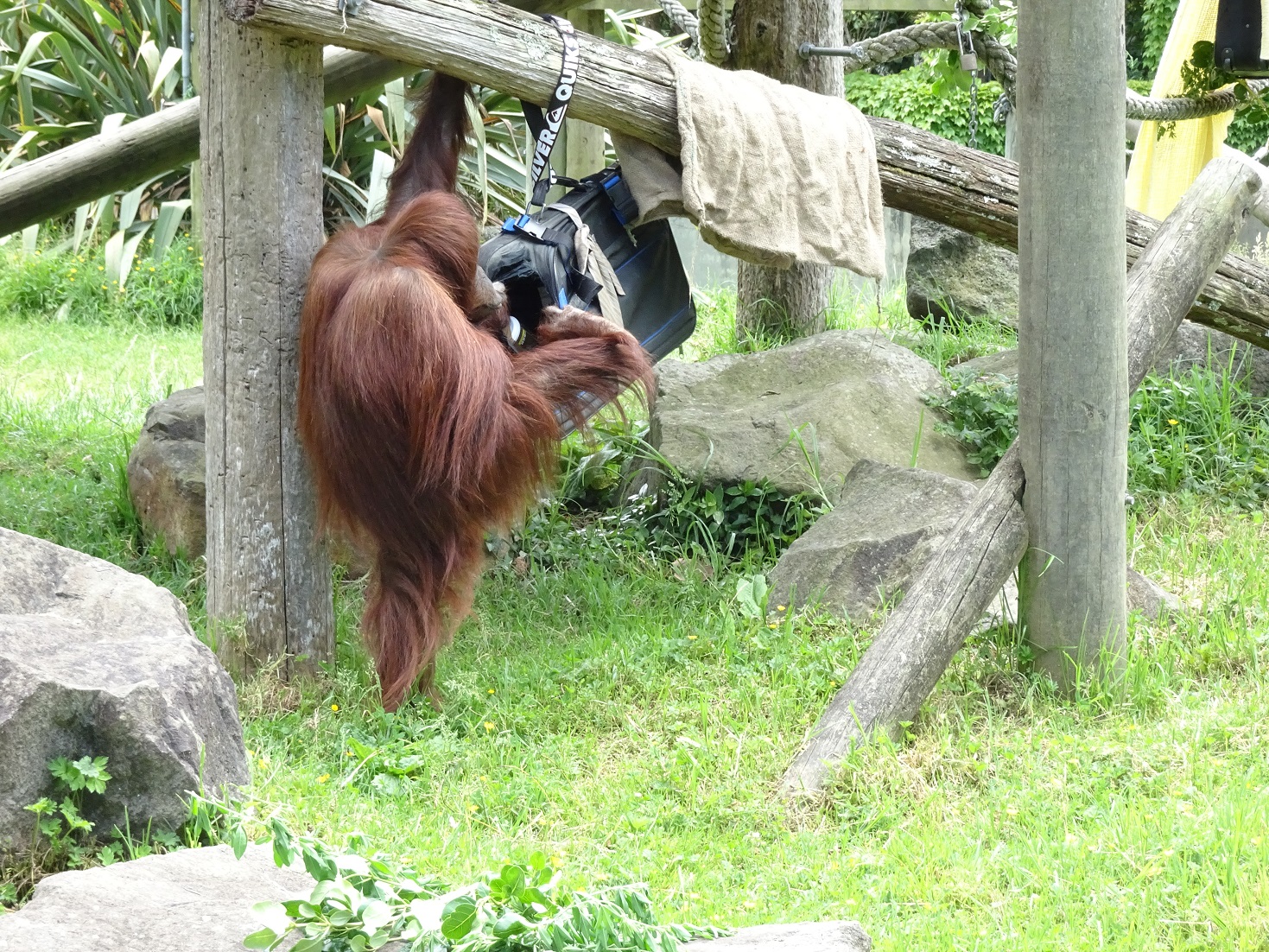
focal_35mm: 146
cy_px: 476
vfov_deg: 10.2
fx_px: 5353
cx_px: 634
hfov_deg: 13.5
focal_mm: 24.99
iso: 320
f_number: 5.6
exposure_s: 1/160
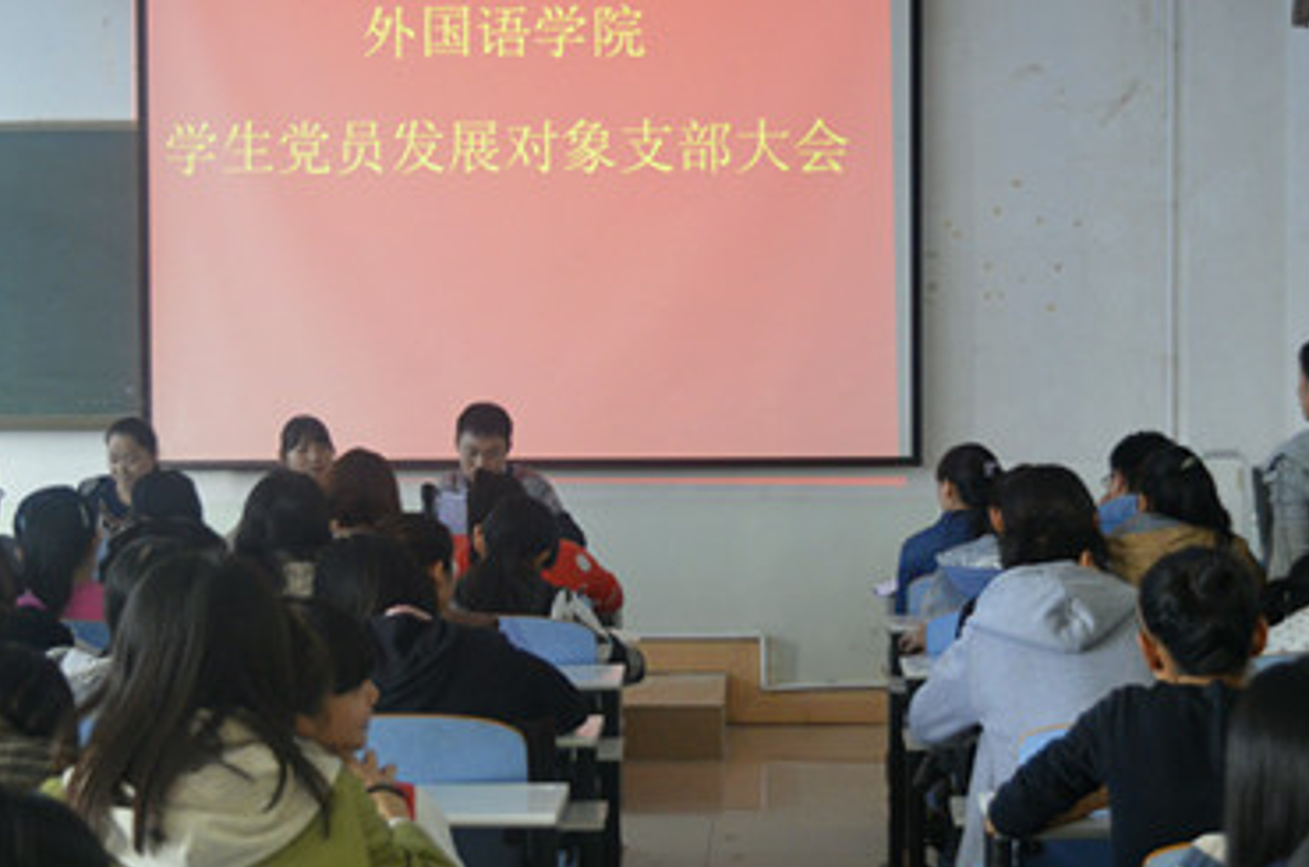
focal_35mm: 69
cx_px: 676
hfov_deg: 29.3
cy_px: 472
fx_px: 2504
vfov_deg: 19.6
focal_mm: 34
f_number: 4.5
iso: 1250
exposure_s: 1/15
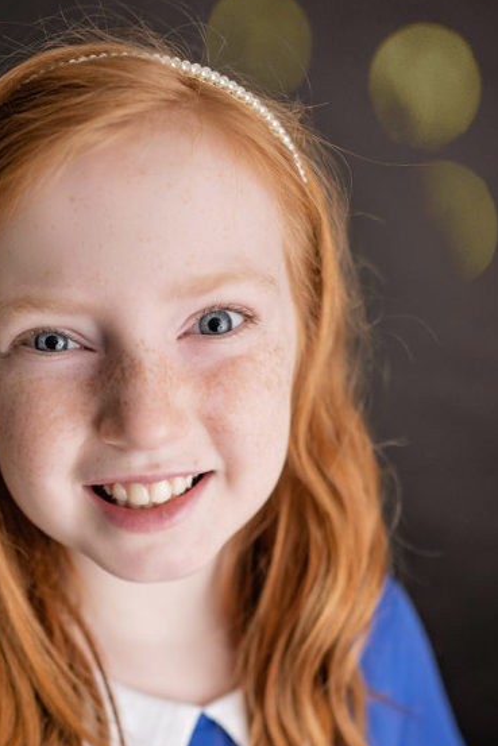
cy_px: 544
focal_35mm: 50
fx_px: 1037
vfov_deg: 38.7
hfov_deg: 26.8
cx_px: 159
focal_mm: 24
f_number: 1.8
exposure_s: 1/200
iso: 200
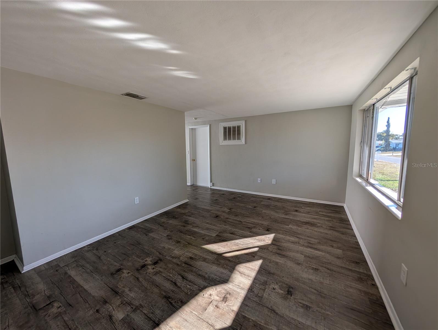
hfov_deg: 110.5
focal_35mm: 12
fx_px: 152
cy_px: 165
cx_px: 219
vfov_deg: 94.6
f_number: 1.7
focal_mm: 2.02
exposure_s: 1/569
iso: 50
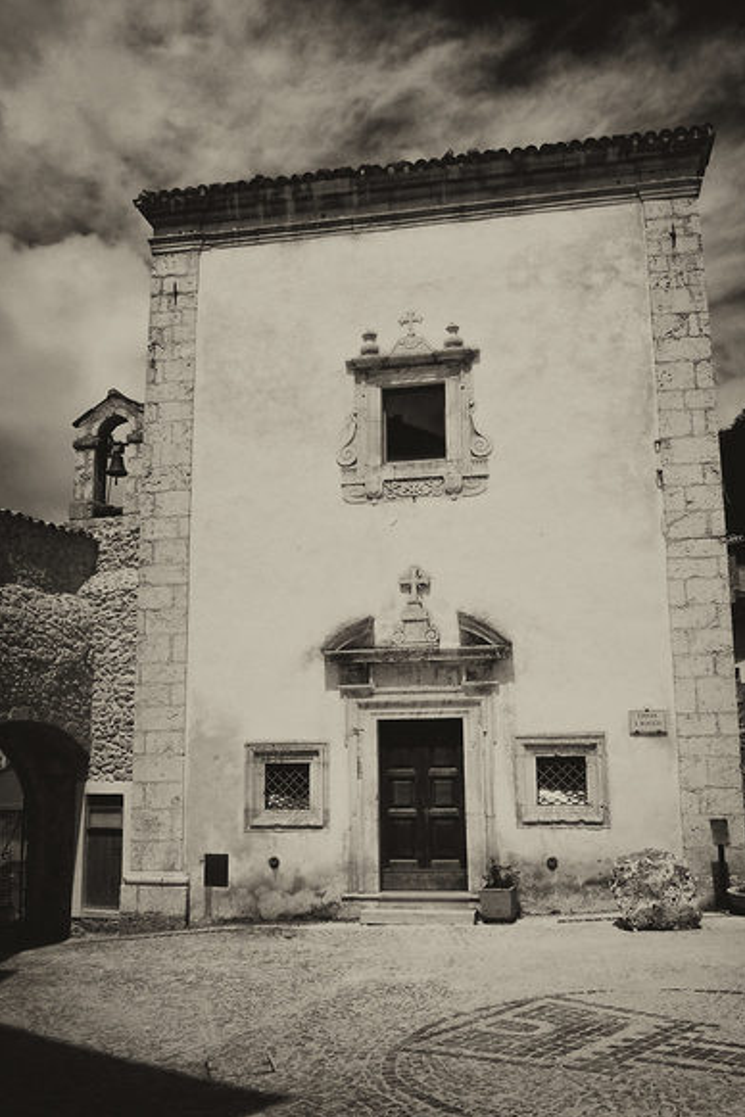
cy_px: 560
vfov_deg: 61.9
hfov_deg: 43.6
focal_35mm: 30
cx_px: 399
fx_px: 931
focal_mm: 14
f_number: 11
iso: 200
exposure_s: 1/640
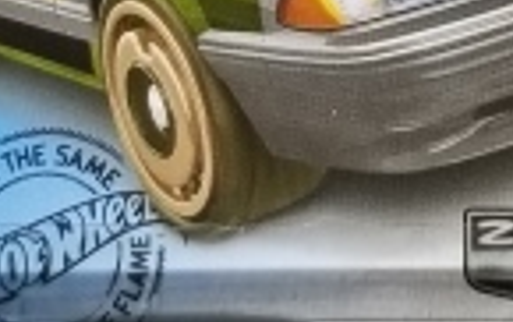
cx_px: 410
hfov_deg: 24.0
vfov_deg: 15.1
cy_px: -18
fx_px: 1190
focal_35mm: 85
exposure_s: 1/60
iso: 64
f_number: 1.7
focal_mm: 4.3
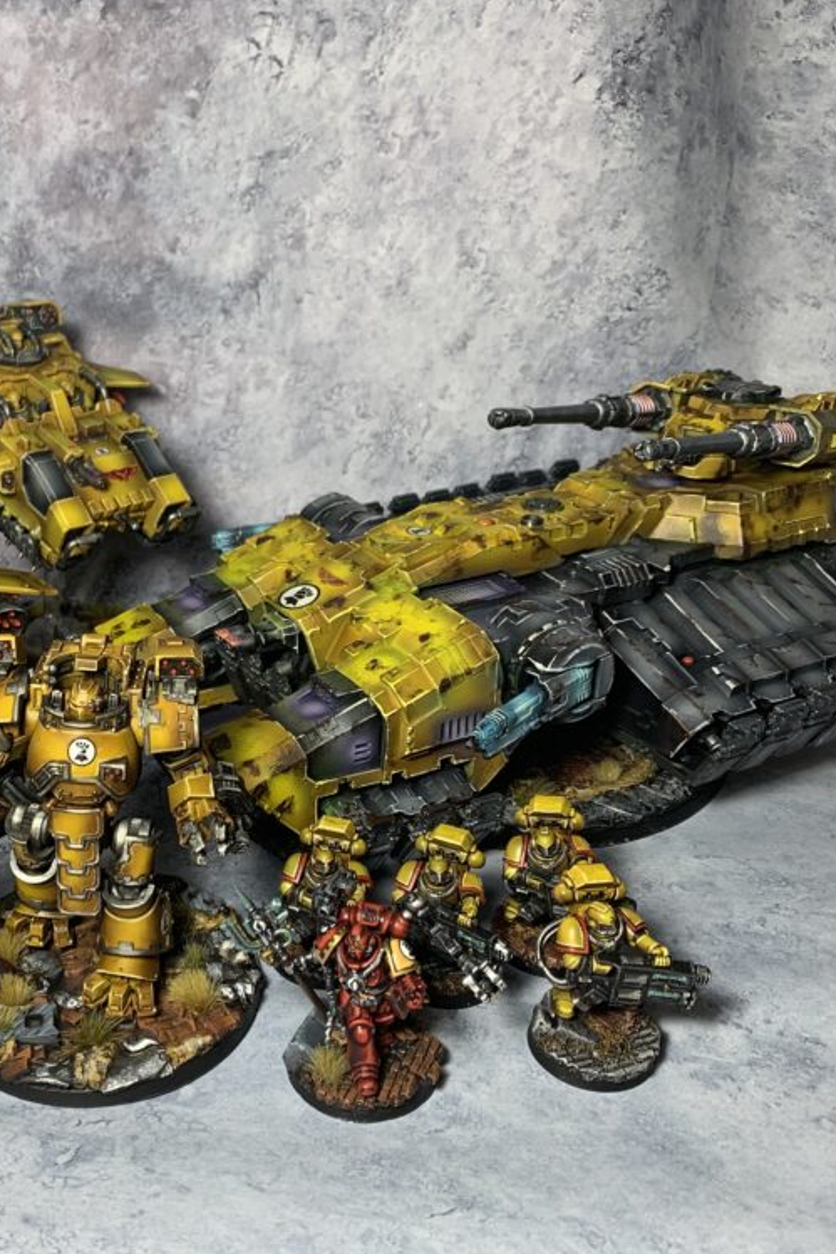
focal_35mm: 37
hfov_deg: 35.0
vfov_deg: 51.9
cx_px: 189
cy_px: 627
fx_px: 1288
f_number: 1.8
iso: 64
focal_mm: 4.25
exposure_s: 1/121
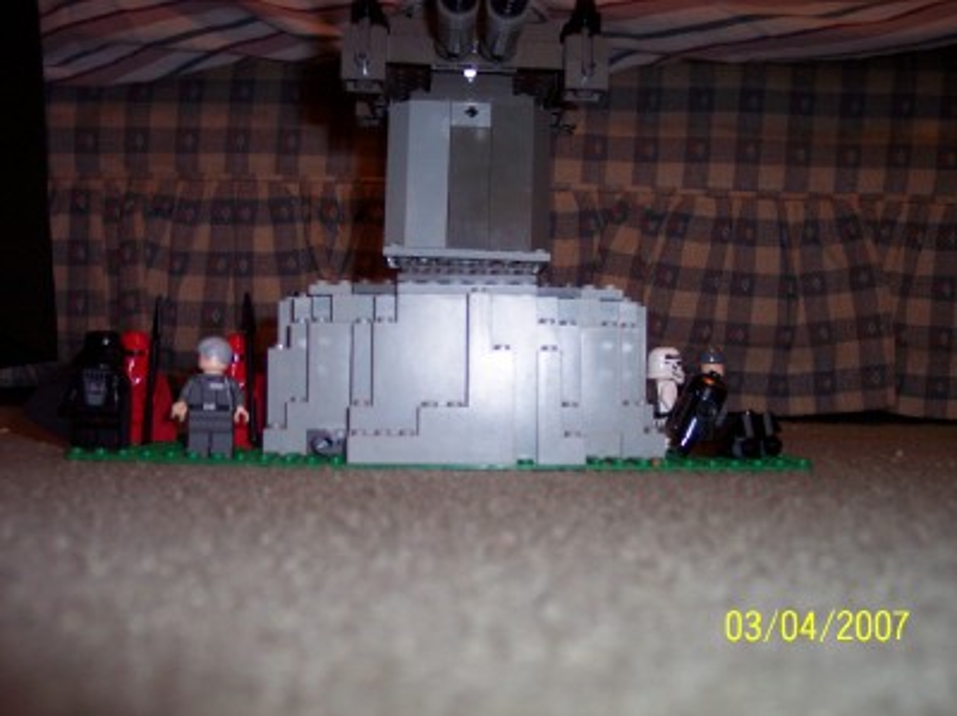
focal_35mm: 38
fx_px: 1049
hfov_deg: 49.0
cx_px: 478
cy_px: 358
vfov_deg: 37.6
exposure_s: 1/30
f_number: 2.8
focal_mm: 8
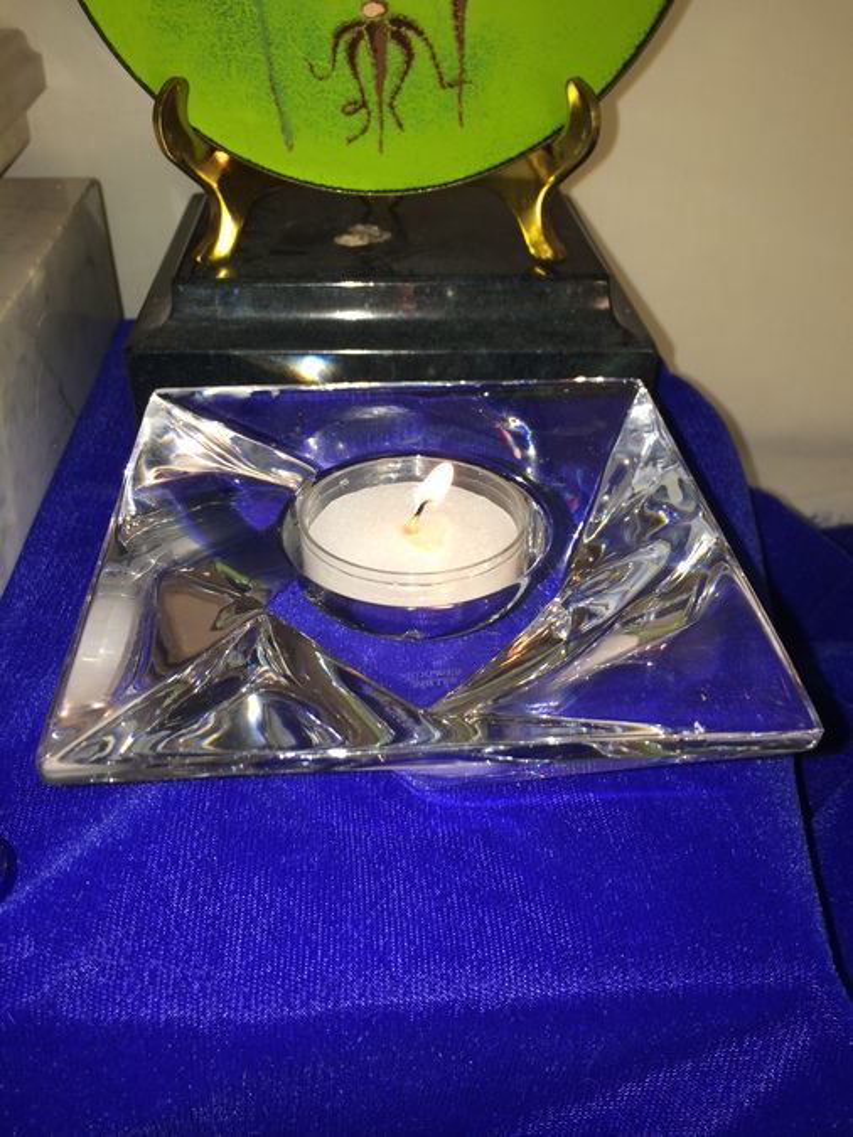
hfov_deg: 46.8
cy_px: 568
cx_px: 426
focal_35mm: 30
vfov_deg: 60.0
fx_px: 986
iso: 32
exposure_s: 1/63
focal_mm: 4.12
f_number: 2.2
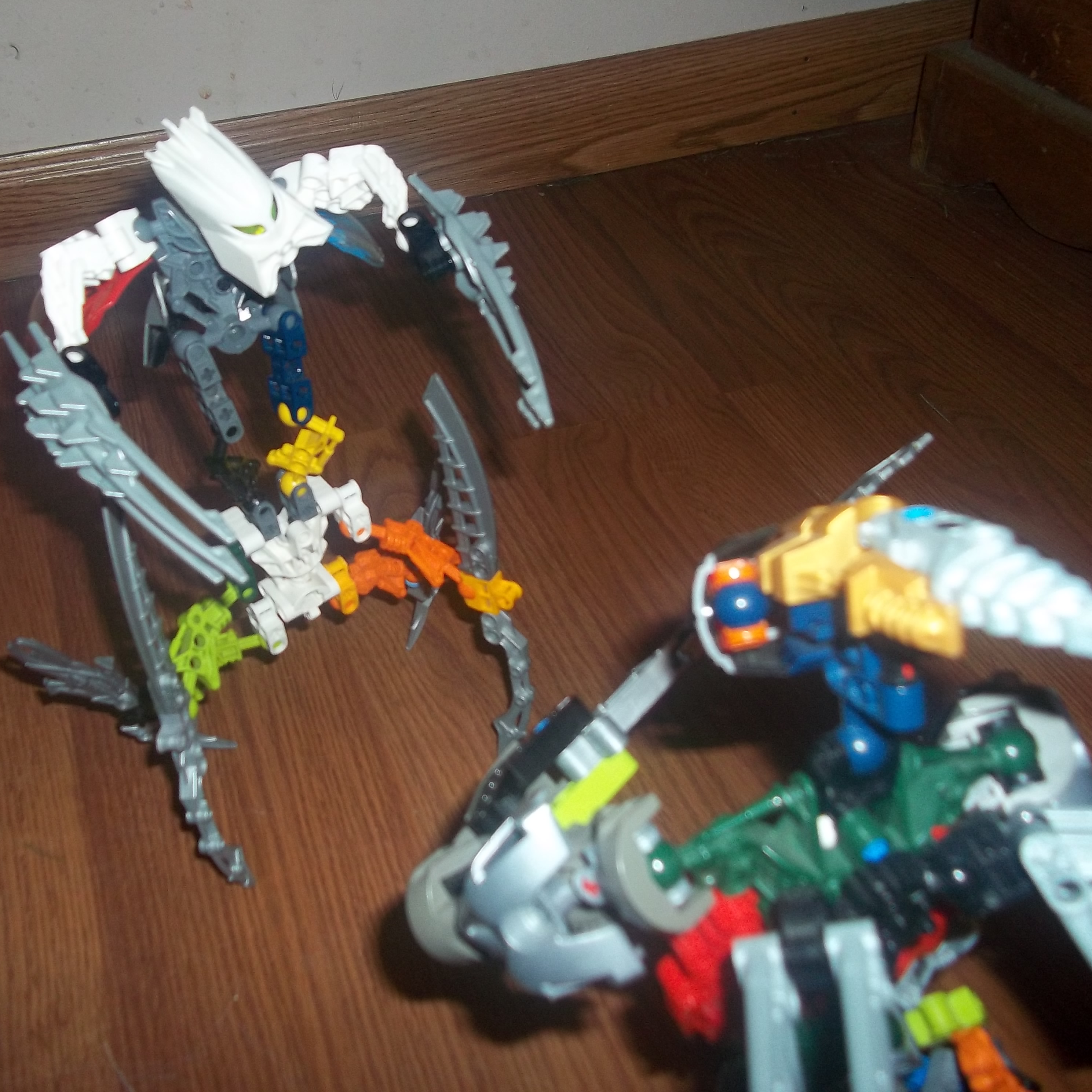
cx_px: 431
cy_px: 543
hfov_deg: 43.6
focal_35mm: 38
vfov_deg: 43.9
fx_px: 1356
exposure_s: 1/30
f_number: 2.9
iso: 80
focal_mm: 5.7
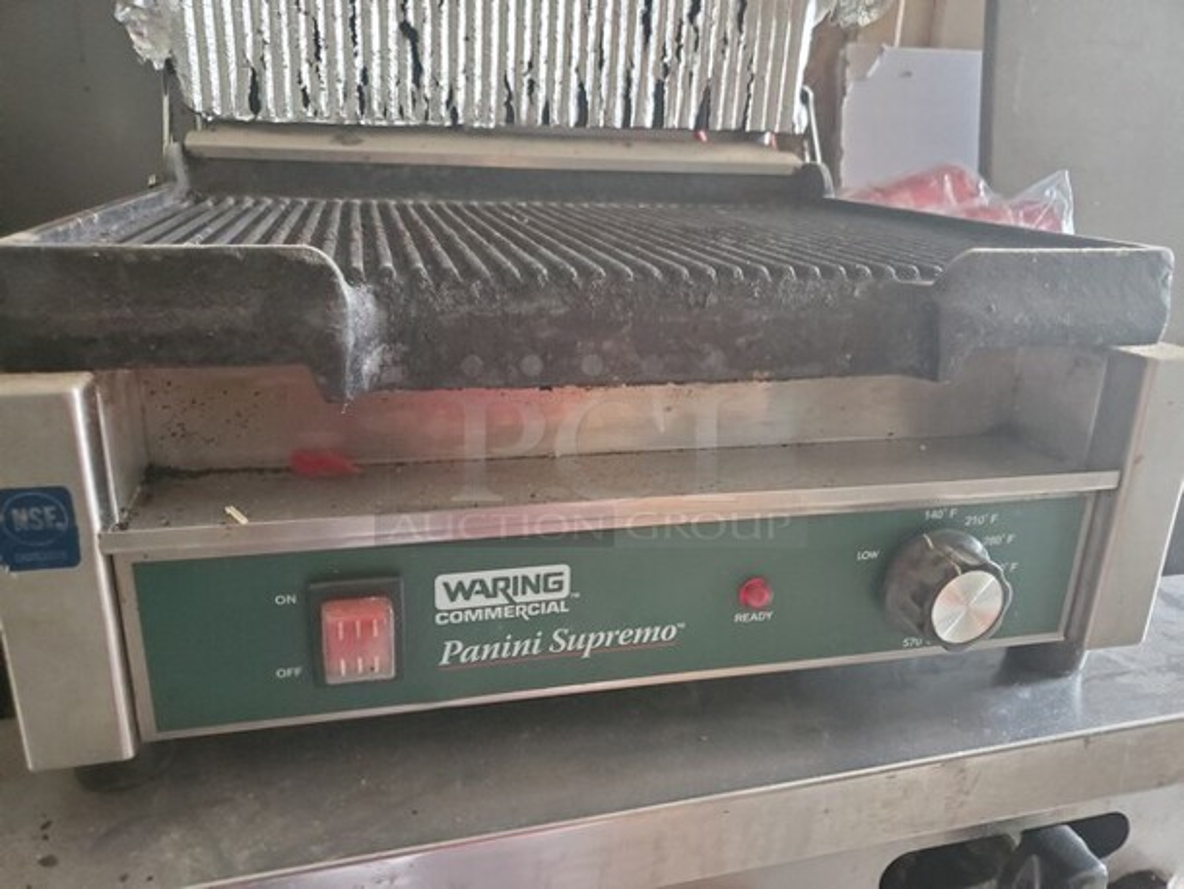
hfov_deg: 67.3
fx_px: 890
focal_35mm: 26
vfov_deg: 53.1
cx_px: 592
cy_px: 444
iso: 800
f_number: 1.5
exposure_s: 1/50
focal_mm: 4.3
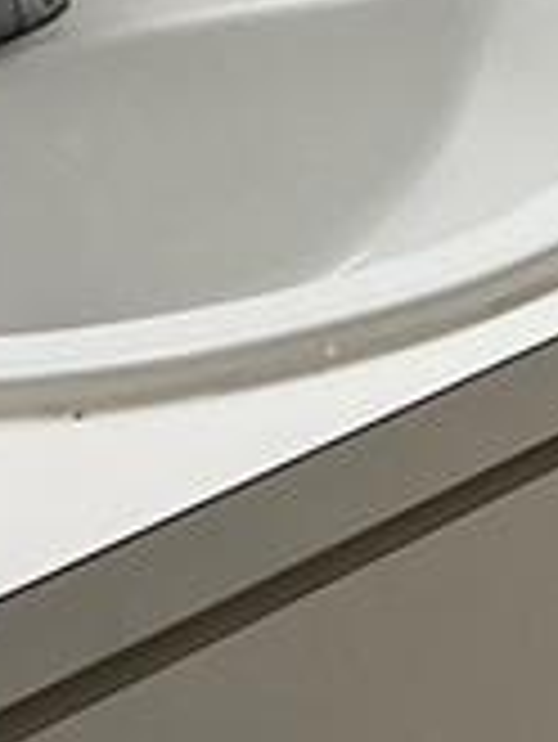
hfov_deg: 7.5
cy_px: -144
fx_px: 4057
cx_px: 1242
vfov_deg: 10.3
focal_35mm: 189
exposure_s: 1/120
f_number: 1.5
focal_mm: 5.7
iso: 125
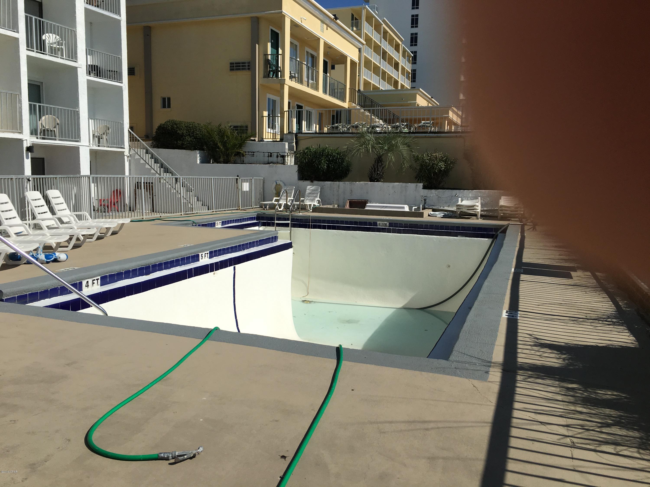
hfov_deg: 61.7
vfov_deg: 48.2
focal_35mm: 29
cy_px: 244
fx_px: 545
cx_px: 325
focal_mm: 4.15
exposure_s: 1/4274
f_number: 2.2
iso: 25
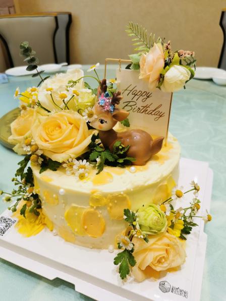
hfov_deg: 51.4
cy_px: 150
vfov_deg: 65.3
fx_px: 235
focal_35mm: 27
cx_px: 113
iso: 50
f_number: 1.8
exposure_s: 1/101
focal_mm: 5.58
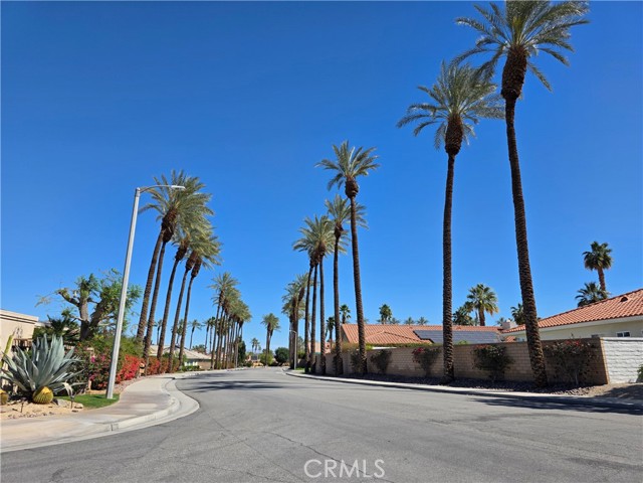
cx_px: 322
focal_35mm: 23
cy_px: 242
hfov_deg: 73.9
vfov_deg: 58.9
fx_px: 427
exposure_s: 1/6809
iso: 80
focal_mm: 6.3
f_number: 1.7
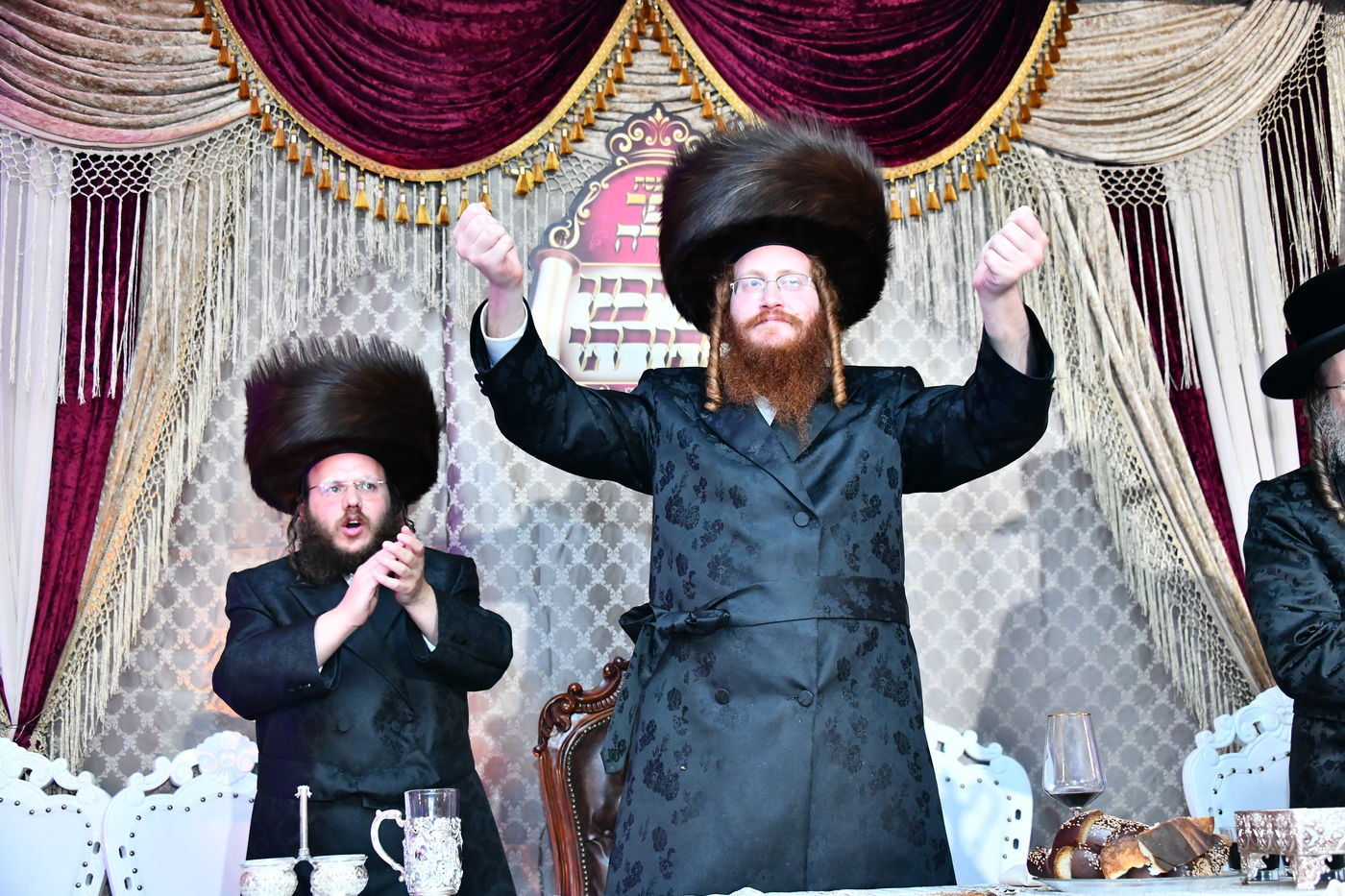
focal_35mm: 44
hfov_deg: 44.5
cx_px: 672
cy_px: 448
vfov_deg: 30.5
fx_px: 1644
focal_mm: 44
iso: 3200
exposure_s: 1/160
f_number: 5
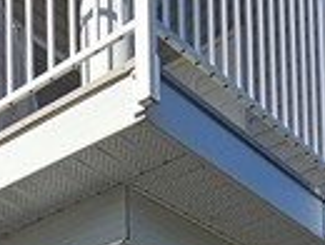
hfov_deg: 22.2
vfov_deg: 14.1
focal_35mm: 80
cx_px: -80
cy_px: 548
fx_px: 752
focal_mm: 2.2
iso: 50
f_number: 2.2
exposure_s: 1/1751
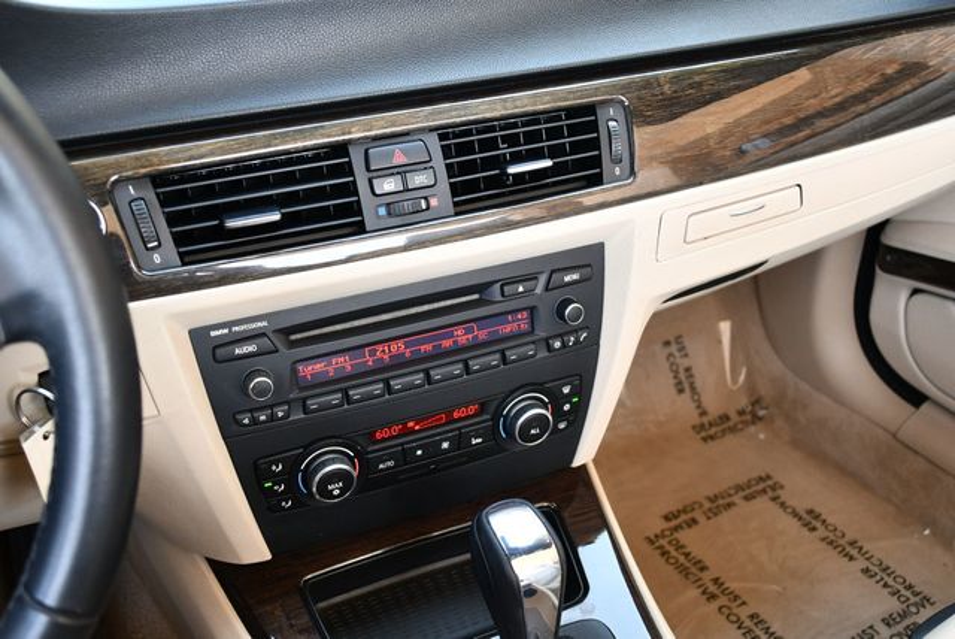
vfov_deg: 36.9
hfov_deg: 53.1
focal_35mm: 36
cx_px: 478
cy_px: 320
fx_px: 956
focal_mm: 18
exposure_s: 1/250
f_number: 3.5
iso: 720
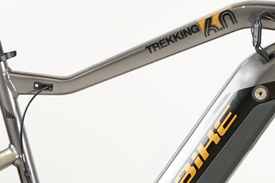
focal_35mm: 220
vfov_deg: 6.2
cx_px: 125
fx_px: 1680
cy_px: 208
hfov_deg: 9.4
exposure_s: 1/200
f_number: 5.6
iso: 3200
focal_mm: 57
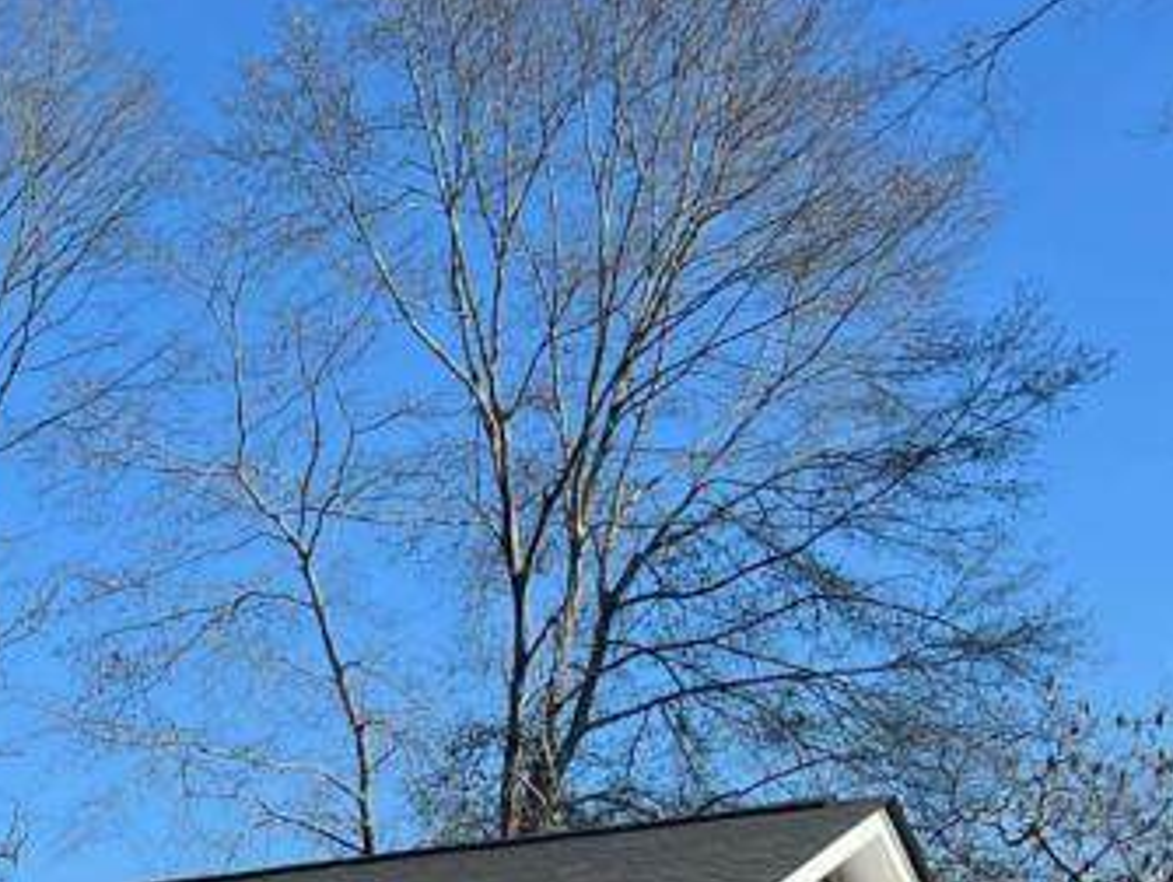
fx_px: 3155
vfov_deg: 14.5
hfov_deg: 18.7
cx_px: -578
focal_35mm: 93
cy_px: 1452
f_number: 1.5
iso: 50
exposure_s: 1/3571
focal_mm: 5.7
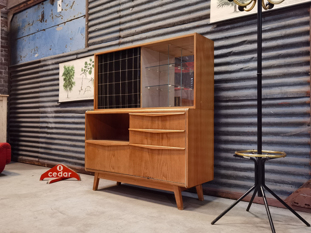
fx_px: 287
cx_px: 156
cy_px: 116
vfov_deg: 44.2
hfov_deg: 56.8
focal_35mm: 32
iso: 640
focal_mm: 6.71
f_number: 1.9
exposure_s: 1/33.3
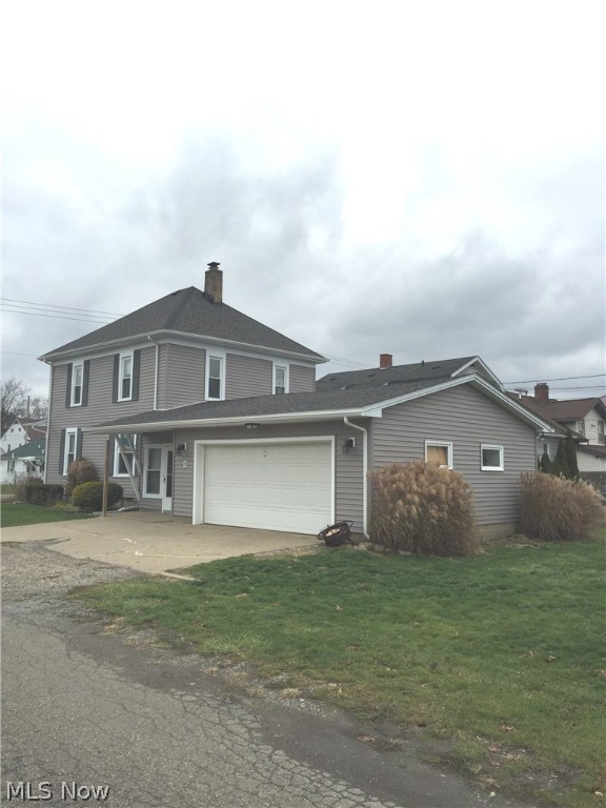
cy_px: 404
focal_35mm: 29
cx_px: 303
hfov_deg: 48.2
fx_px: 677
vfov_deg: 61.7
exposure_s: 1/732
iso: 32
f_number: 2.2
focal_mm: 4.15
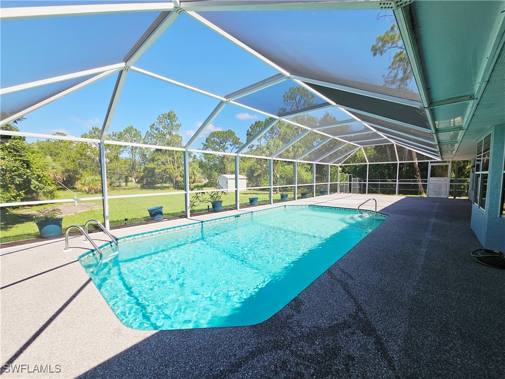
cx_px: 252
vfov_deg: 89.9
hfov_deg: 106.2
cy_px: 190
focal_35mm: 13
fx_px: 190
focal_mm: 2.2
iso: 50
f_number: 2.2
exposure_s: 1/1304
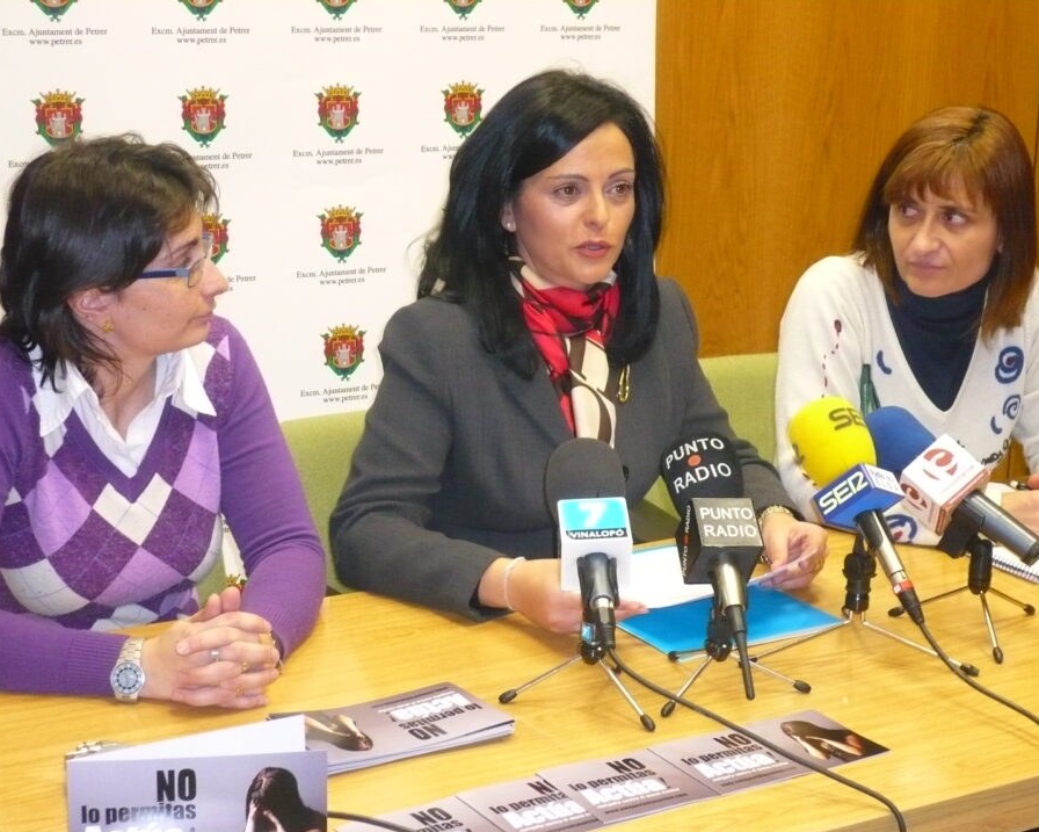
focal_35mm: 69
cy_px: 415
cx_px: 532
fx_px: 2122
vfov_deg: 22.2
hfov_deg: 27.5
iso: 400
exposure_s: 1/30
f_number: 3.9
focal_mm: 10.9
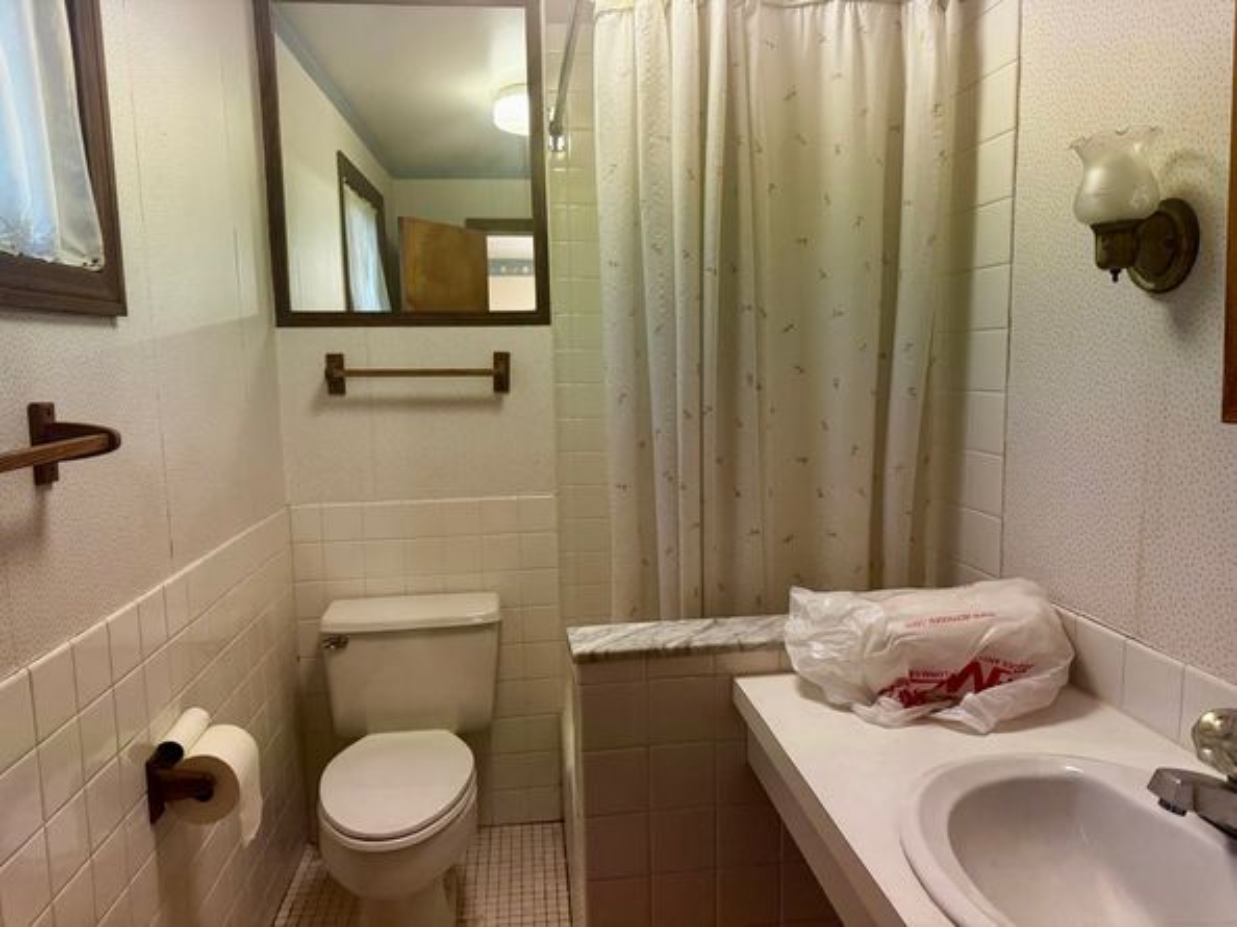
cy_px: 464
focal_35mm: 24
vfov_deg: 56.8
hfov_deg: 71.6
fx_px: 857
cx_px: 618
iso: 320
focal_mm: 6.76
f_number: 1.78
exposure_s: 1/60
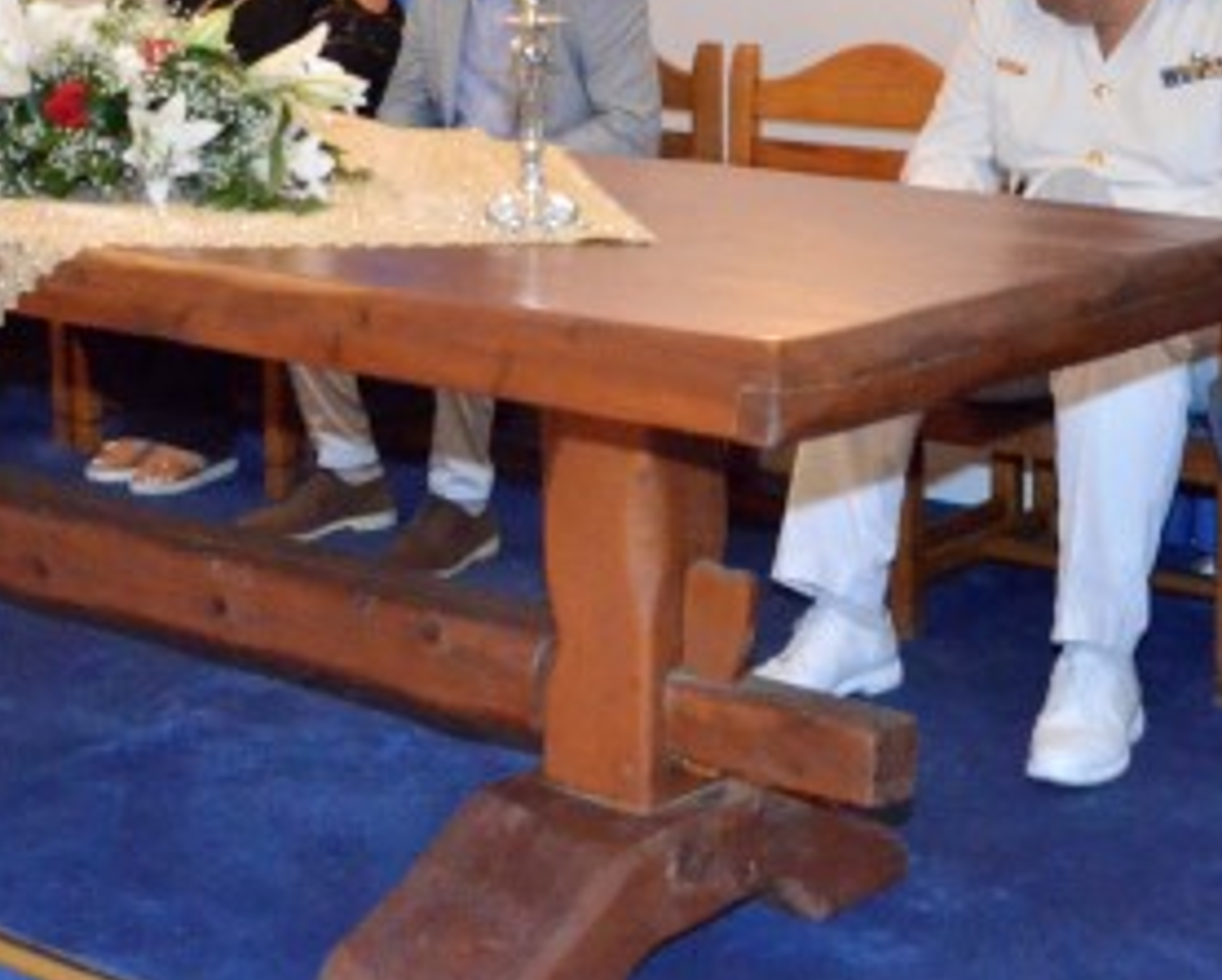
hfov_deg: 24.1
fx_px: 2823
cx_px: 278
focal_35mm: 78
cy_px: -71
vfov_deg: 19.0
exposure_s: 1/125
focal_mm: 20
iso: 6400
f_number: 7.1
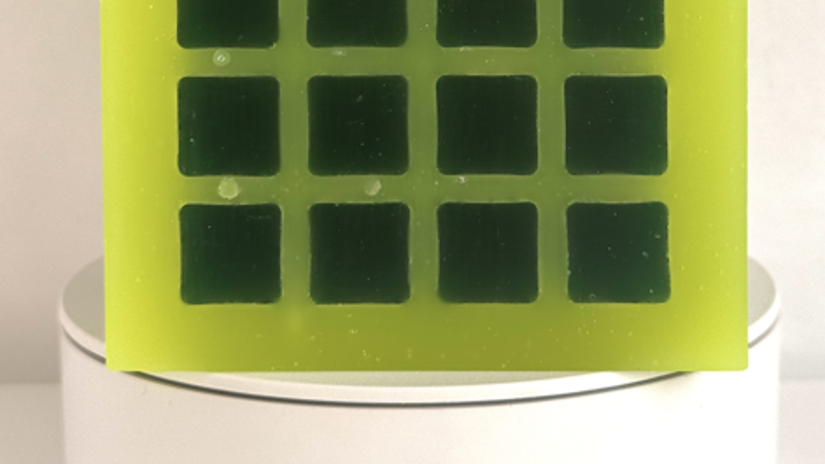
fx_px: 1553
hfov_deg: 29.7
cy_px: -53
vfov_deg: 16.5
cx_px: 406
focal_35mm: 71
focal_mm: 6.76
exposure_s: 1/209
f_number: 1.78
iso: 64
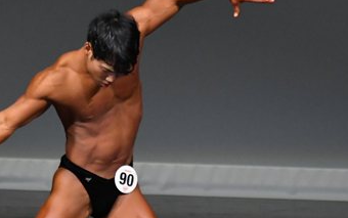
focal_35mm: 870
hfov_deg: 2.4
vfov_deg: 1.5
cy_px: 164
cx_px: 117
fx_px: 8257
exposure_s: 1/400
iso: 4000
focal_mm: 250
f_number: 5.6
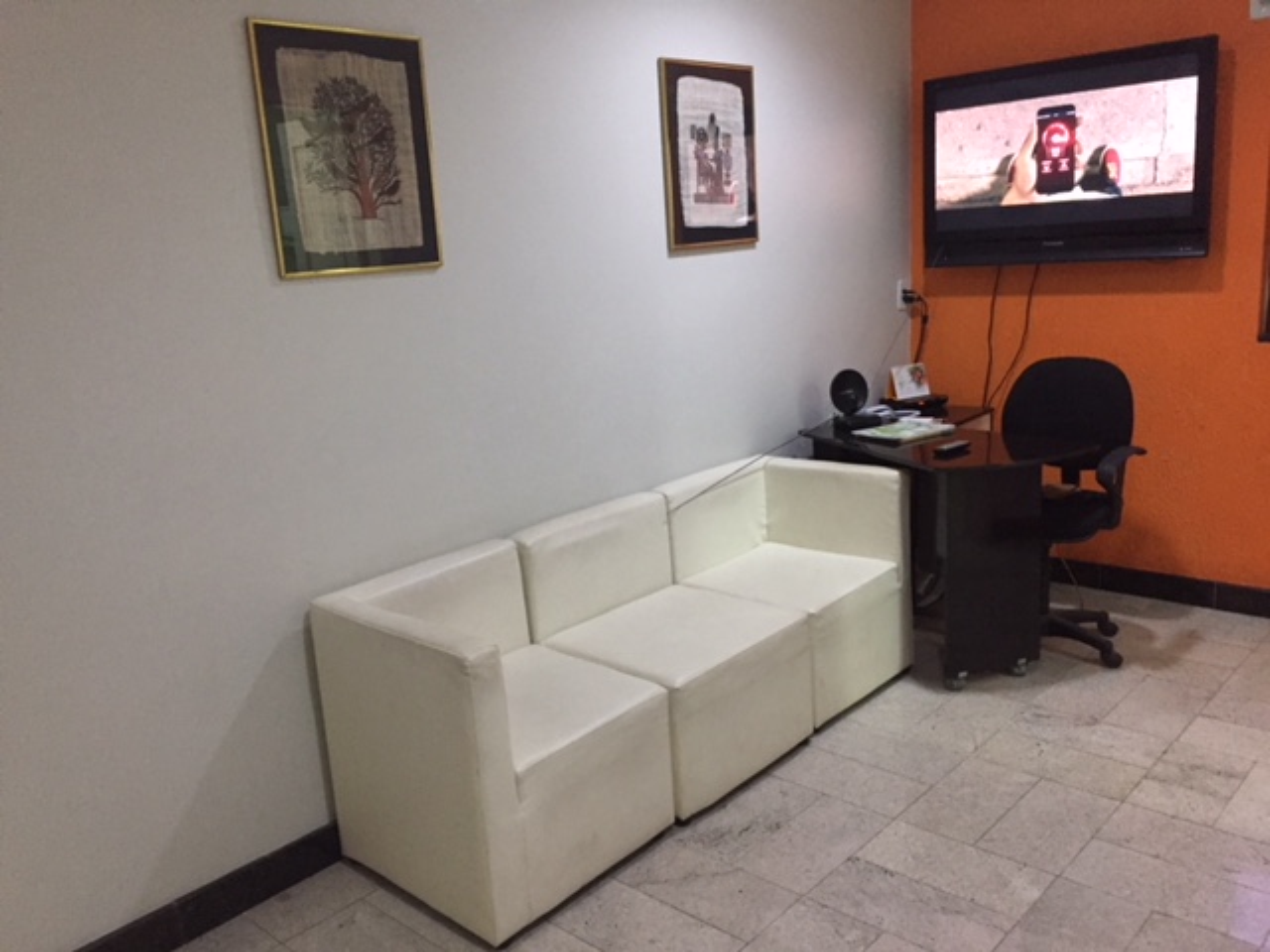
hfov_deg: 61.7
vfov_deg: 48.2
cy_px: 476
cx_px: 635
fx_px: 1064
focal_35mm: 29
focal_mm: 4.15
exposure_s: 1/30
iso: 200
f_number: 2.2
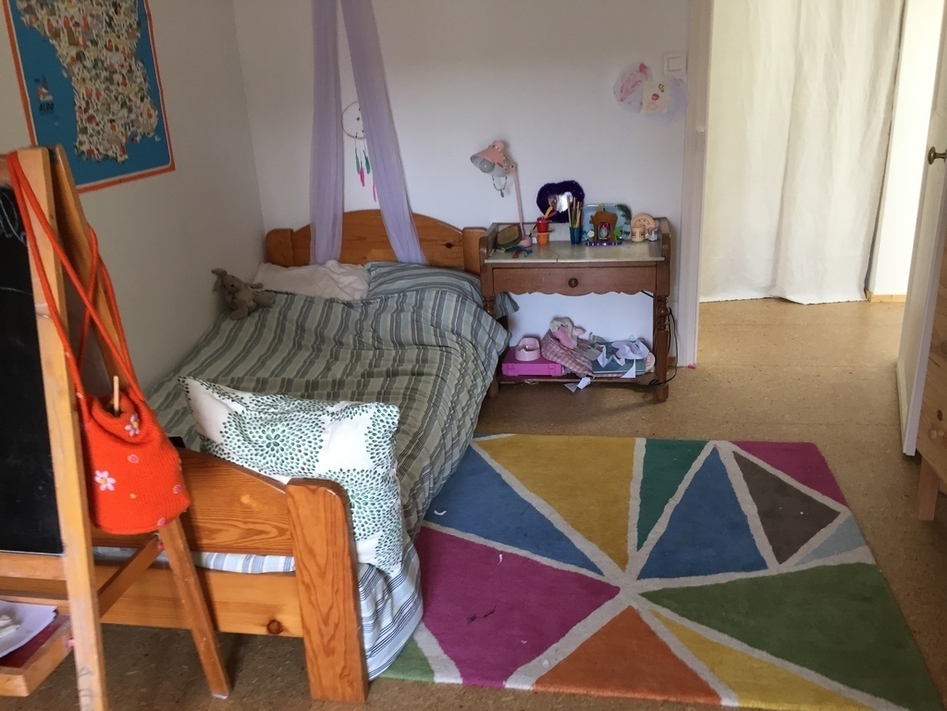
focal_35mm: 29
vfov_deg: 48.2
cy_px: 356
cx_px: 474
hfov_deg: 61.7
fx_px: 793
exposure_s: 1/33
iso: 80
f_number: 2.2
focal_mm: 4.15
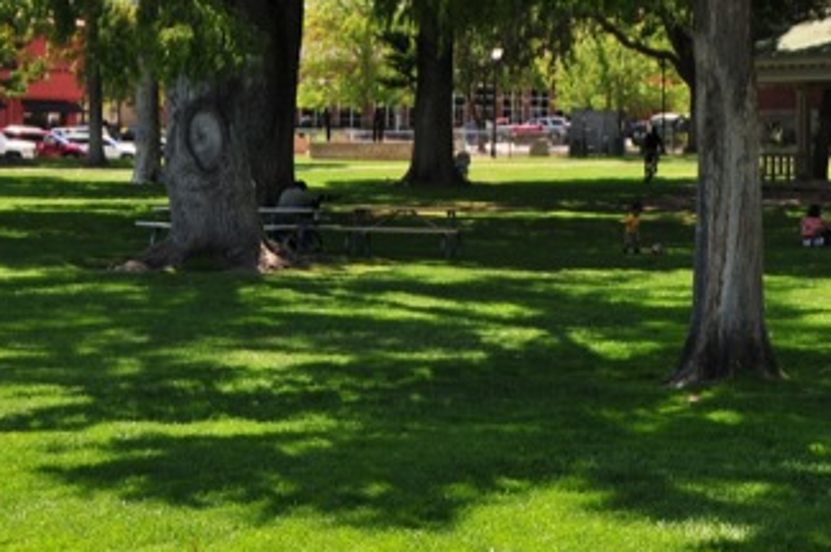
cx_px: 782
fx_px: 1960
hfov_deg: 23.2
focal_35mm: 85
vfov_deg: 15.2
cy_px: -202
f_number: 8
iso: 200
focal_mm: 18
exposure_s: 1/250
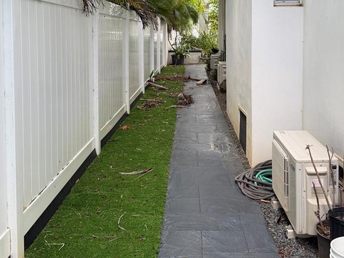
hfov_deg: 41.1
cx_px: 195
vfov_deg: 31.2
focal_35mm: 46
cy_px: 76
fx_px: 457
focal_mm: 6.76
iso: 64
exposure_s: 1/218
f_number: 1.78
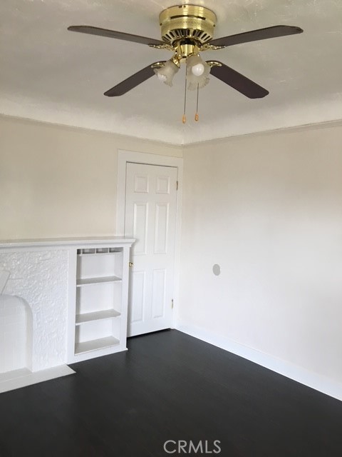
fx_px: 382
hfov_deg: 48.2
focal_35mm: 29
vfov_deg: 61.7
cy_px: 228
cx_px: 171
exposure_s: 1/30
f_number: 2.2
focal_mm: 4.15
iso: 50
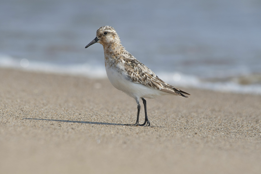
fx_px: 5437
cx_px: 130
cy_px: 87
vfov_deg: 1.8
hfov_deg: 2.7
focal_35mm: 750
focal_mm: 500
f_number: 8
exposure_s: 1/750
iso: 280
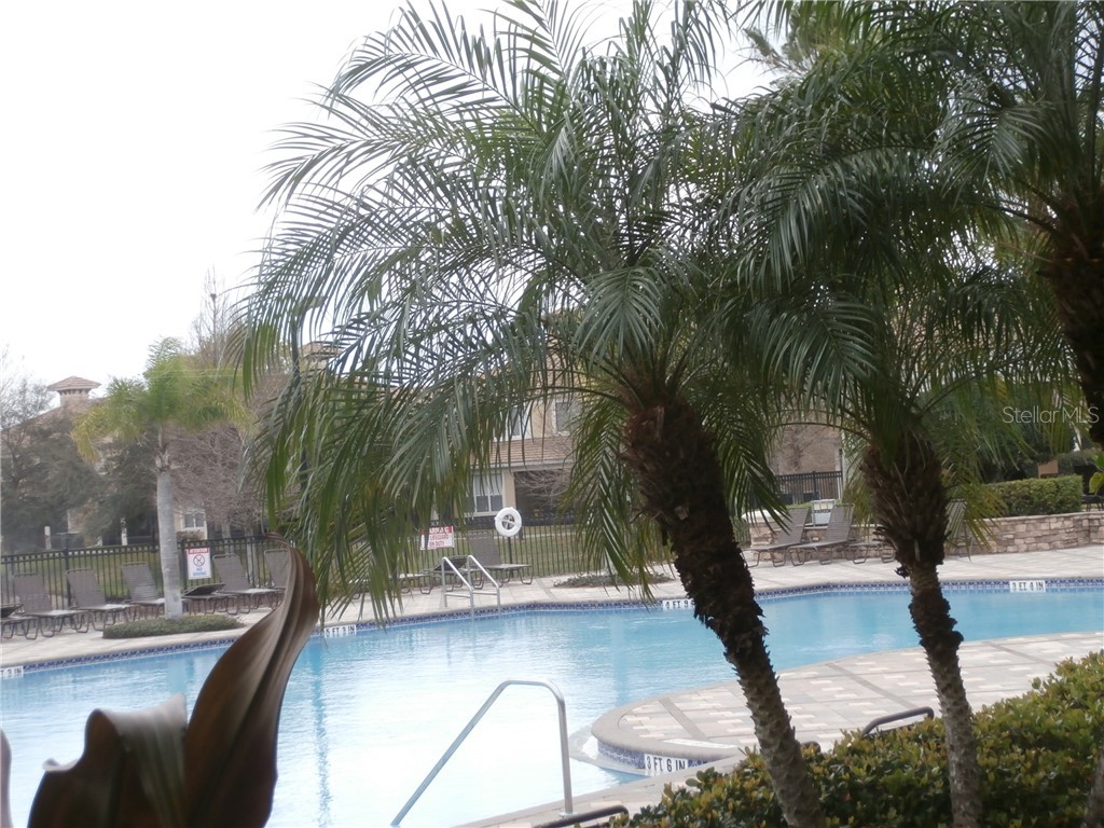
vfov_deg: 21.6
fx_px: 2169
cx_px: 552
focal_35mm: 68
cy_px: 414
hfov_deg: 28.6
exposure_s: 1/250
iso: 100
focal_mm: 12.1
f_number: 4.7
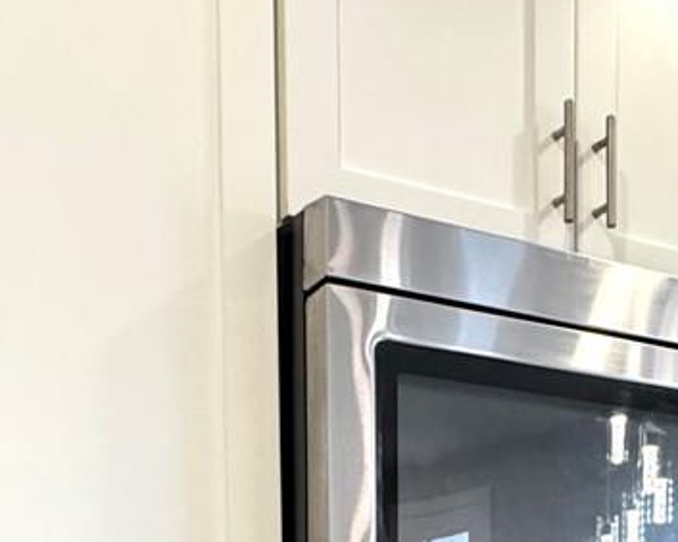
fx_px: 1243
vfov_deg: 21.4
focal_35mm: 62
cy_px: 767
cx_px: 453
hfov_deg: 30.3
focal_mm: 2.22
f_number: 2.2
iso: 400
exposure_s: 1/60
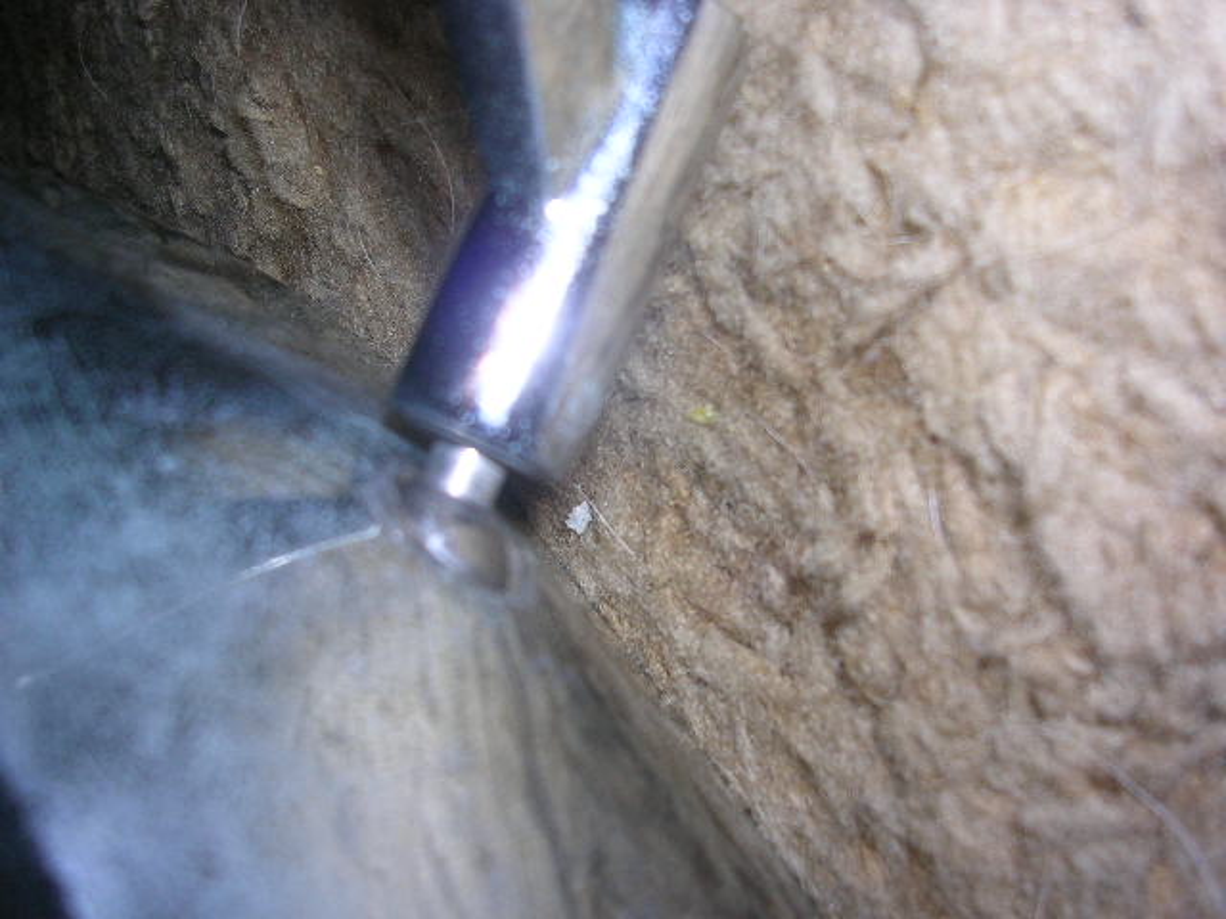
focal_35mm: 38
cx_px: 613
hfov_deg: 49.0
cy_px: 460
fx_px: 1346
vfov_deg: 37.7
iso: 50
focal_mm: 5.8
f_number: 2.8
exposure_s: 1/60.1
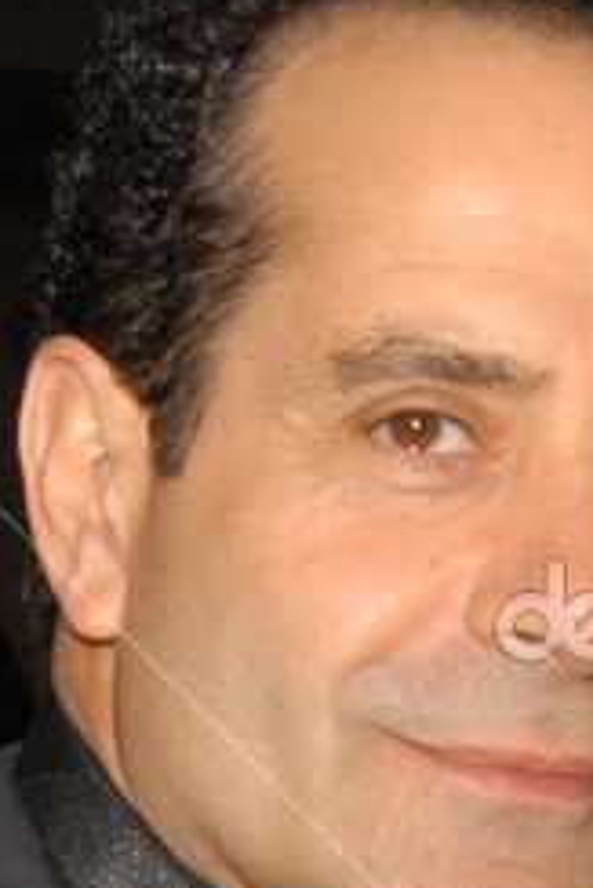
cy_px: 1348
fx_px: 5280
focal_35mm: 214
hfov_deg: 6.4
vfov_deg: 9.3
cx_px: 831
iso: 500
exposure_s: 1/250
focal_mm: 34
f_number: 8
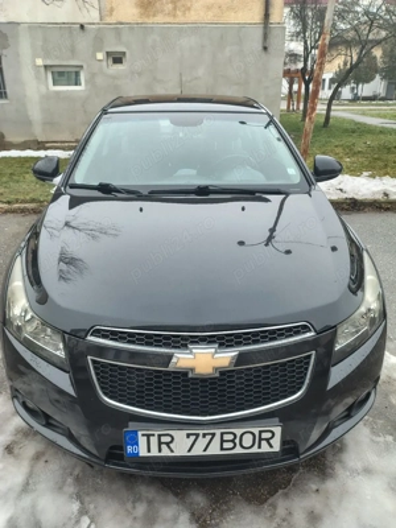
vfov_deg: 69.4
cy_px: 264
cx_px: 198
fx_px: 381
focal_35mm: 25
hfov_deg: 54.9
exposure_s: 1/101
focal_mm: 4.71
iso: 143
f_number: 1.7
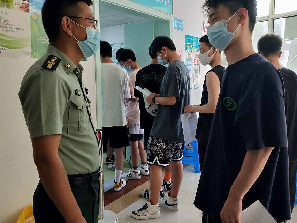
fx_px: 232
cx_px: 152
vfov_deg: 51.4
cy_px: 110
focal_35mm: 27
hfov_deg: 65.3
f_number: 1.7
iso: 145
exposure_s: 1/100
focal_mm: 3.99
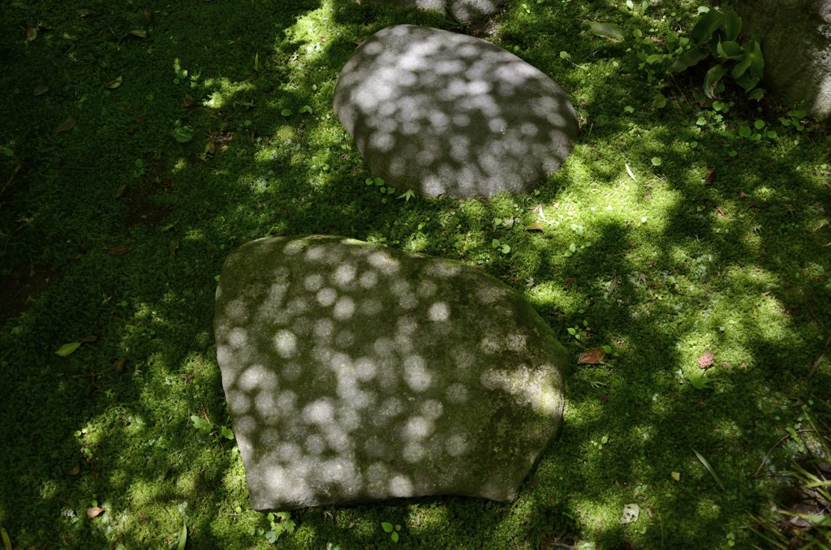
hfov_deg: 59.6
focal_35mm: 32
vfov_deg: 41.5
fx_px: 726
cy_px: 275
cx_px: 416
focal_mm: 21
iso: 200
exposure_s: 1/125
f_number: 5.6
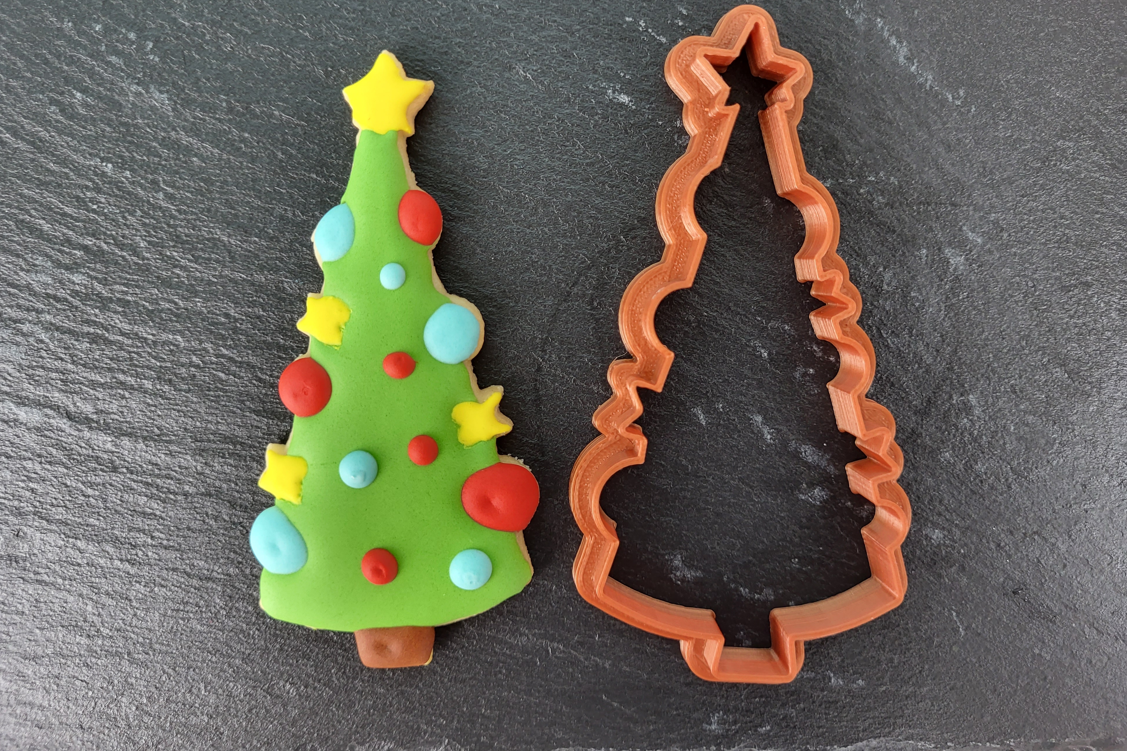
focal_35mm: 28
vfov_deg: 46.3
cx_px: 549
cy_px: 320
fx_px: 876
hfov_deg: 65.5
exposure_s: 1/50
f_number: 1.8
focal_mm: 5.4
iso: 160
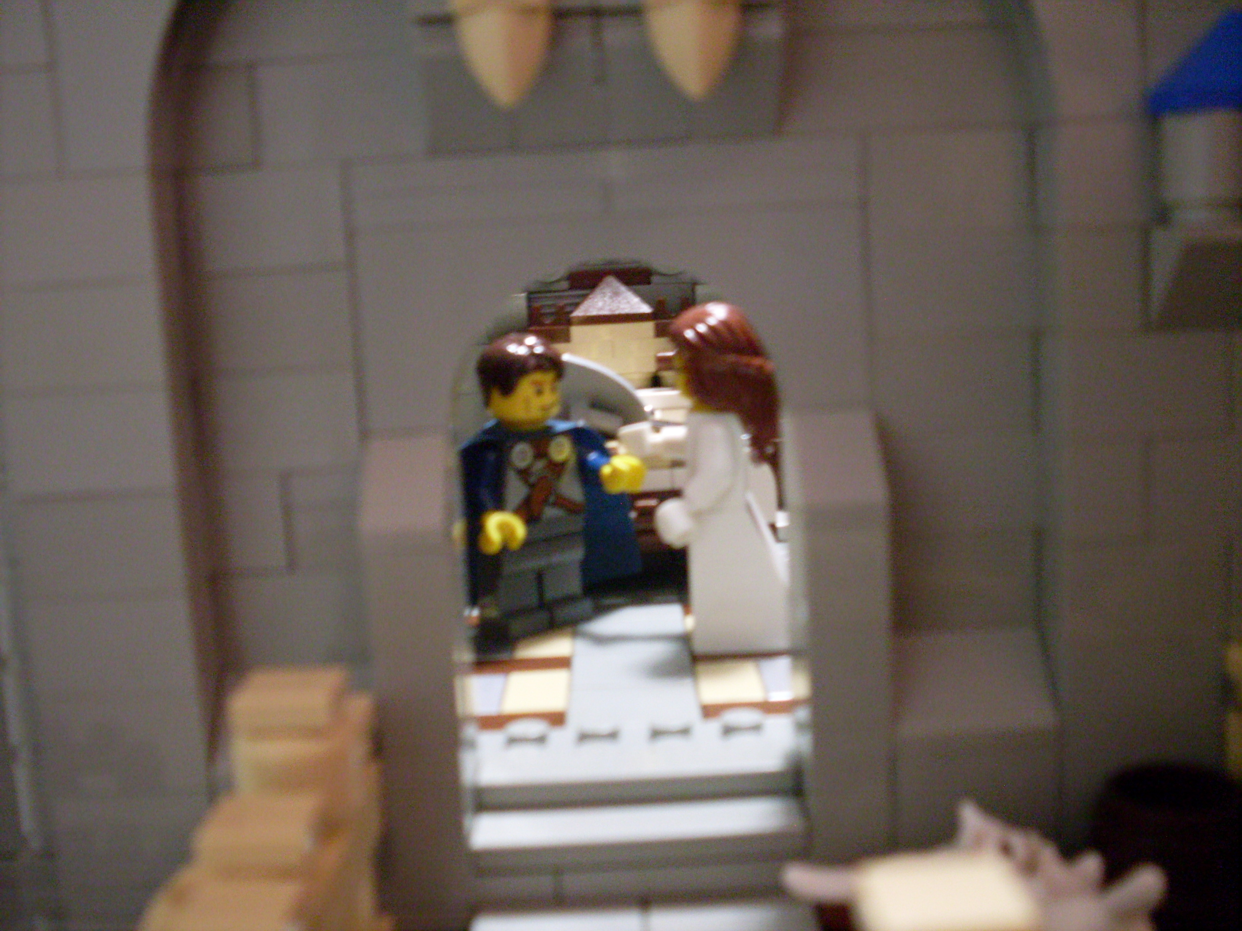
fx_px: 1363
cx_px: 621
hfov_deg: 49.0
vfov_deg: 37.7
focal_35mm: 38
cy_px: 466
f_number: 2.8
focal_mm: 6.3
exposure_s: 1/15
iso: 200
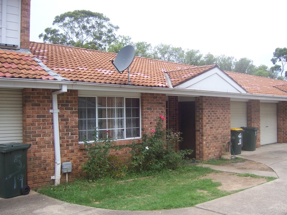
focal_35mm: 36
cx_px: 144
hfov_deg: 51.4
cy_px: 108
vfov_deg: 39.7
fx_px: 298
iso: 80
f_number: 2.8
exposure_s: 1/250
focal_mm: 6.2
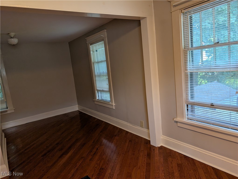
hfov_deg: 71.5
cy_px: 90
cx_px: 119
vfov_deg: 56.9
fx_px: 165
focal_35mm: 24
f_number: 1.68
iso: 201
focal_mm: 6.9
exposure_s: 1/120
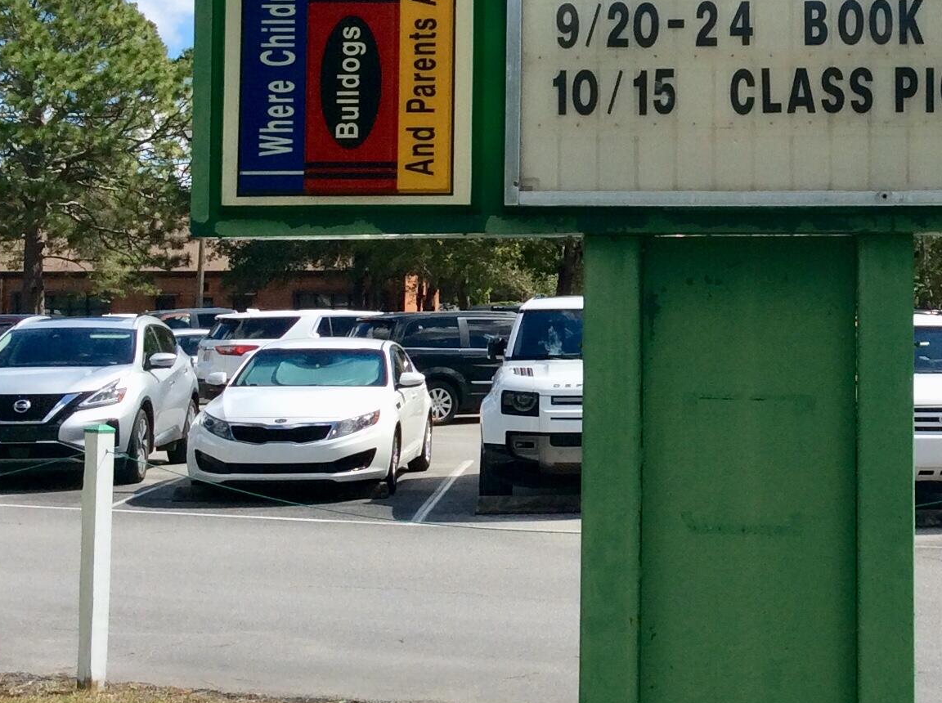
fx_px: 1956
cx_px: 800
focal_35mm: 72
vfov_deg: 20.2
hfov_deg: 26.4
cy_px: 169
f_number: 2.4
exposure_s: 1/1362
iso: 32
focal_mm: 3.3
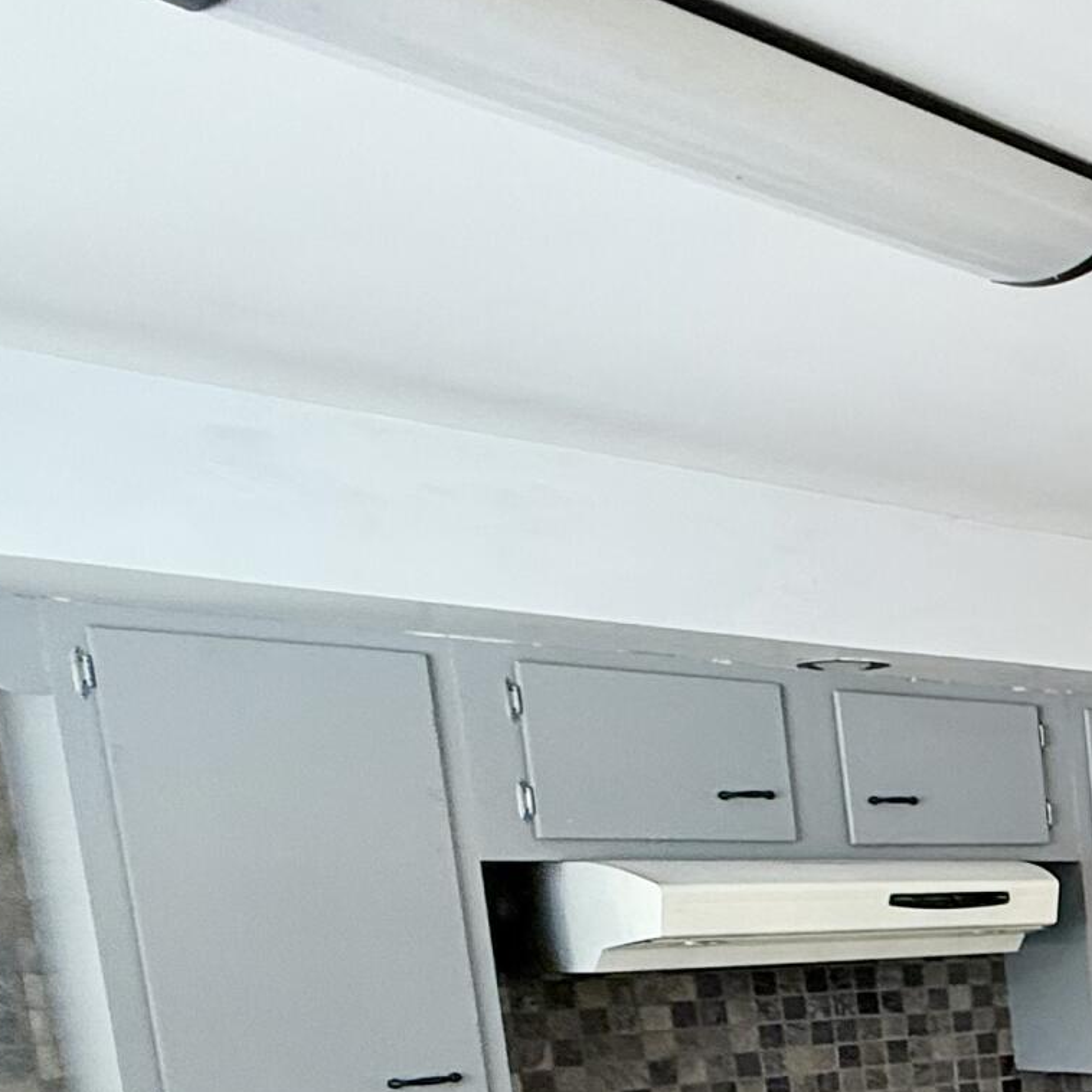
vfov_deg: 31.3
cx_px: 1678
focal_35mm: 49
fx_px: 1749
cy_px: 1164
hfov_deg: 25.3
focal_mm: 2.22
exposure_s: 1/120
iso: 160
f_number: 2.2
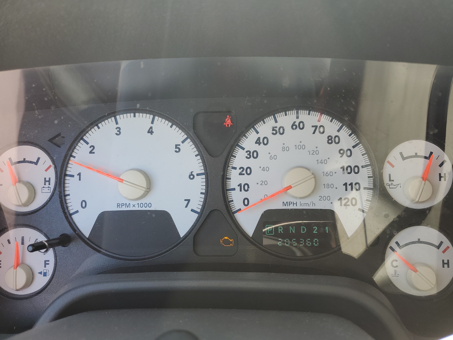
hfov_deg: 67.3
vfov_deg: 53.1
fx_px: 340
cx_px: 226
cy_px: 170
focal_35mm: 26
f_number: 1.5
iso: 50
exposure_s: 1/175
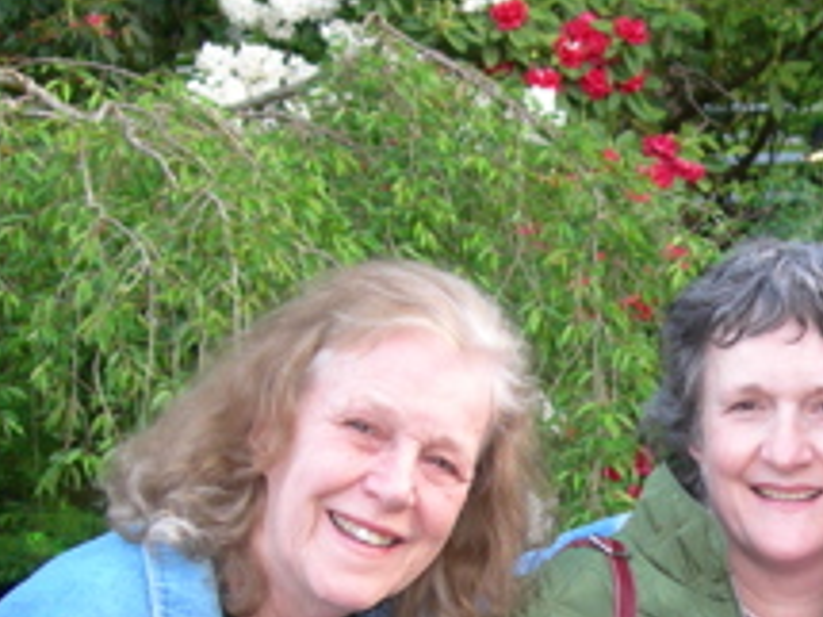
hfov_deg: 17.6
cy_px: 500
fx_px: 2614
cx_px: 769
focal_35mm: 110
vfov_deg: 13.4
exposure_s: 1/29.5
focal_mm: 7.8
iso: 99
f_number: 2.8
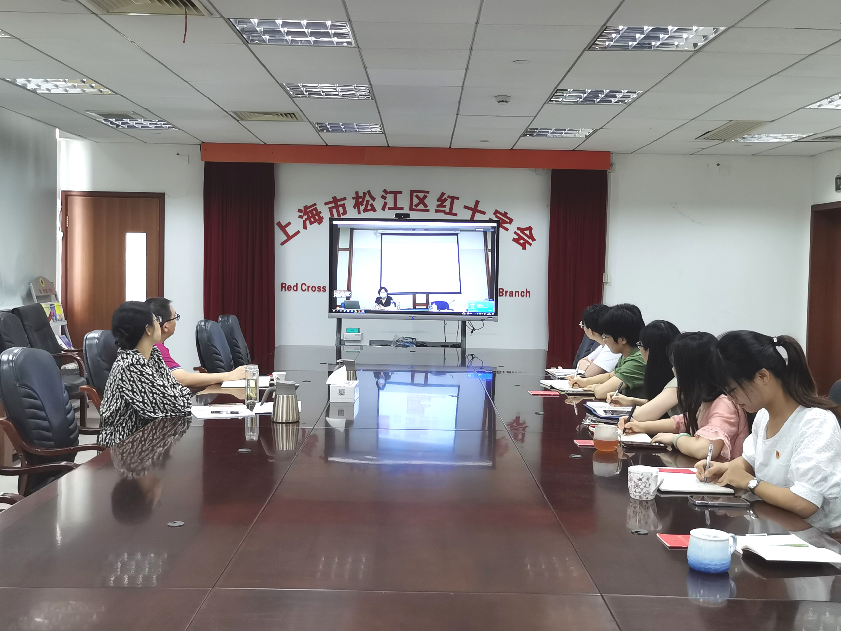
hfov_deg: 44.8
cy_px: 316
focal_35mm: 42
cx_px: 420
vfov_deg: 34.3
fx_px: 1020
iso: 125
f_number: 1.8
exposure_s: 1/50
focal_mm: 5.58
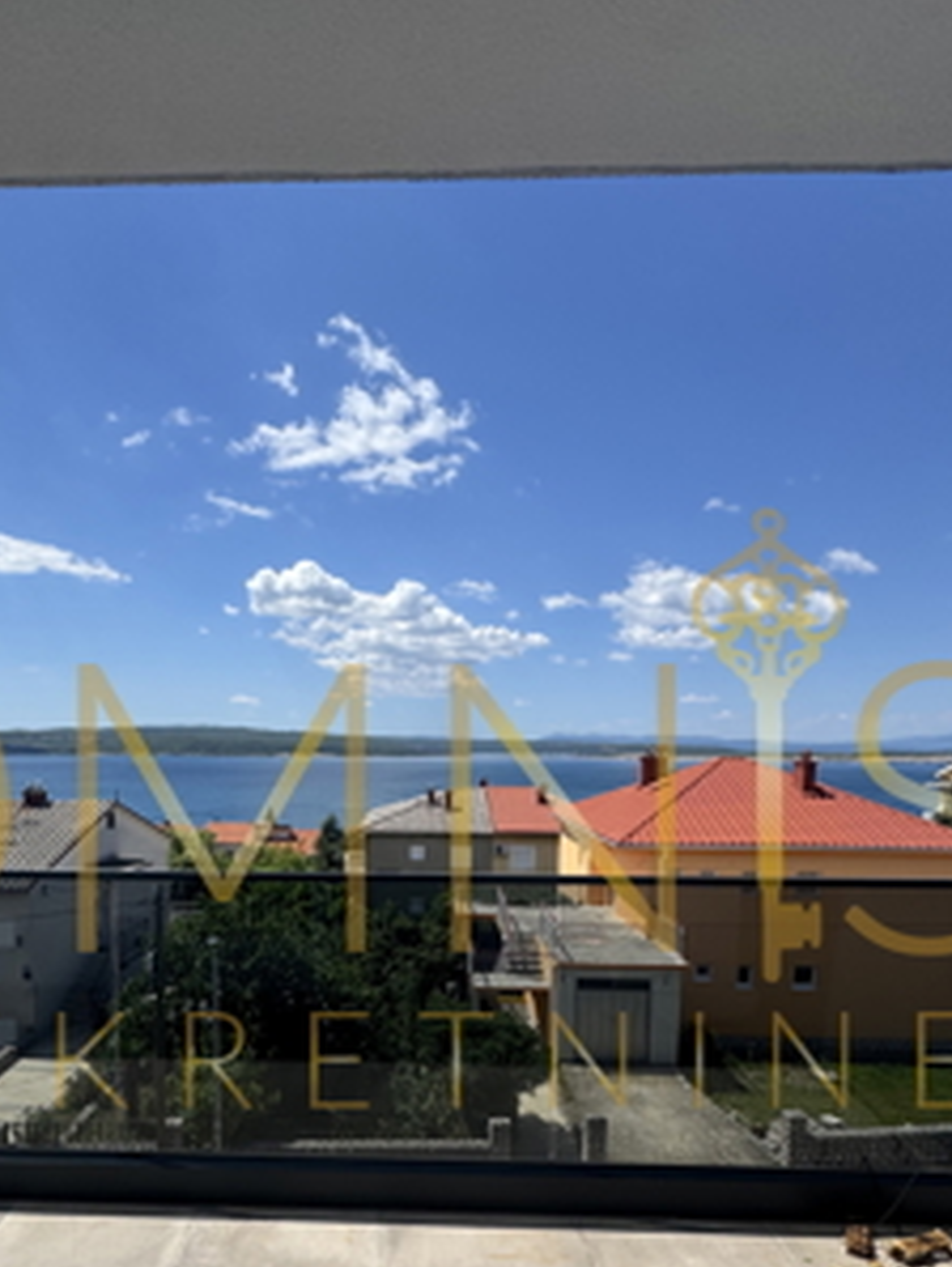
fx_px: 732
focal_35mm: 20
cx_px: 378
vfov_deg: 79.9
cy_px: 808
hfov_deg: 65.4
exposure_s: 1/2494
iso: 50
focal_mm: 2.22
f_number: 2.2
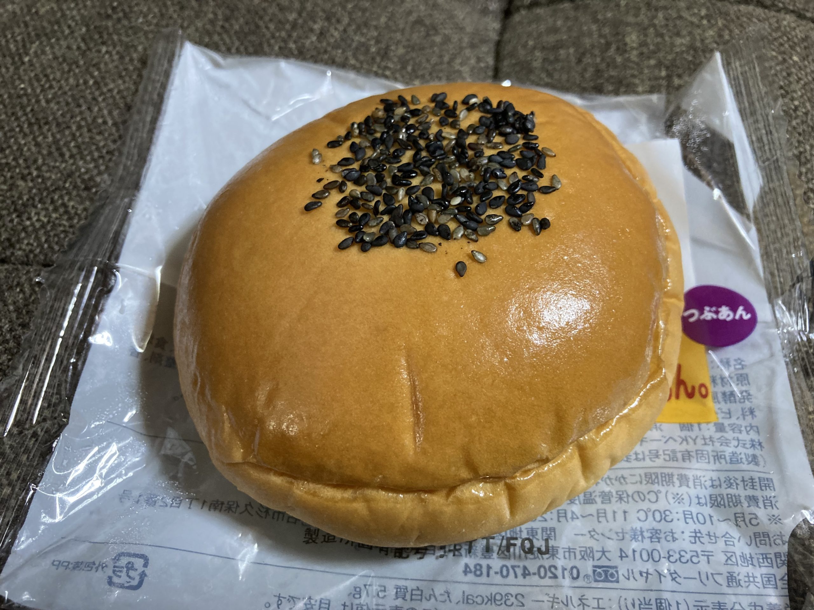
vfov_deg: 49.7
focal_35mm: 28
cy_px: 305
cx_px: 407
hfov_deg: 63.4
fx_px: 658
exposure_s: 1/50
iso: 250
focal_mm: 3.99
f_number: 1.8
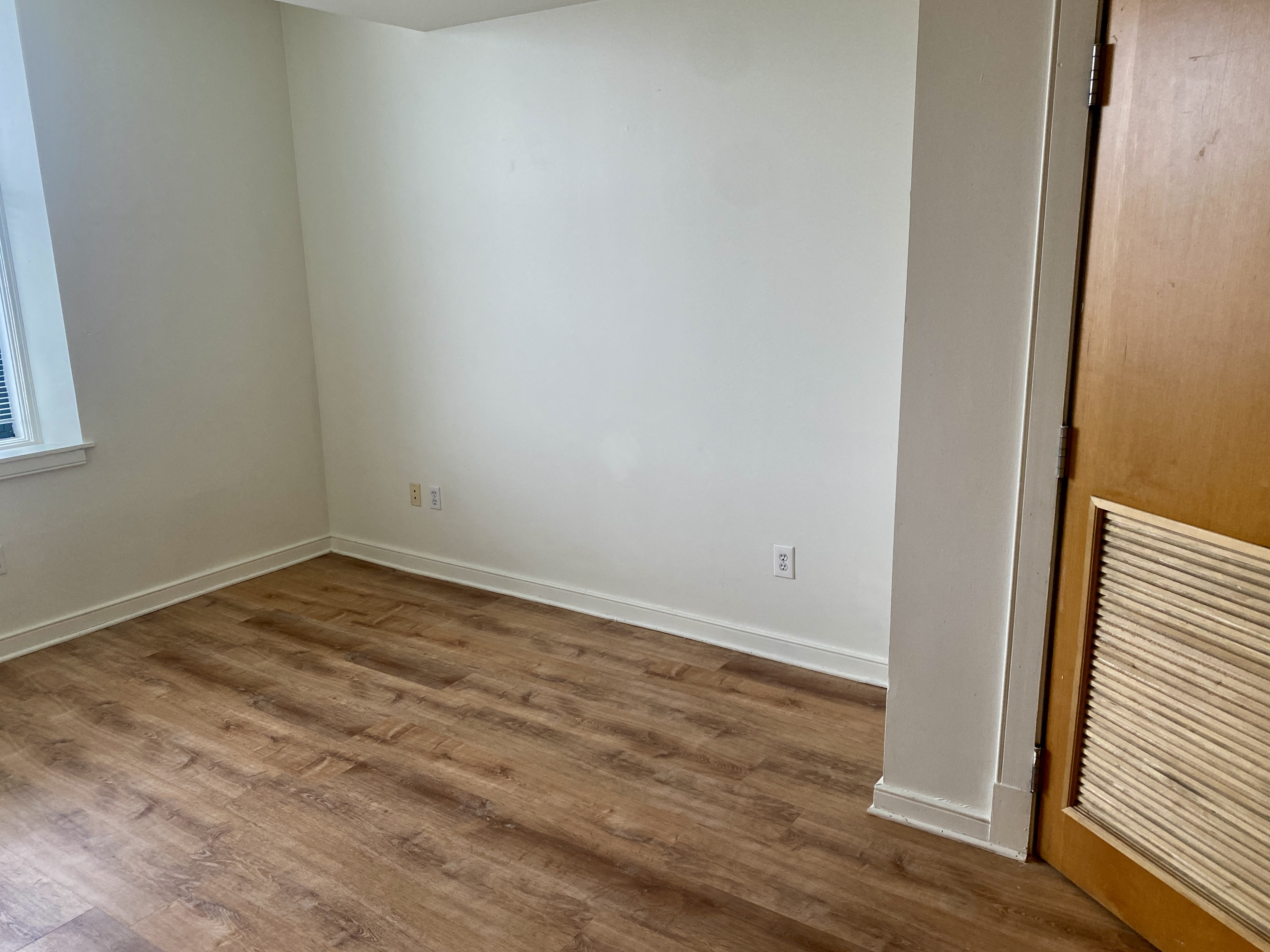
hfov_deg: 65.3
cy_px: 473
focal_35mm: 27
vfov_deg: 51.4
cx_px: 651
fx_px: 991
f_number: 1.8
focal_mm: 4.25
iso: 125
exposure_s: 1/104
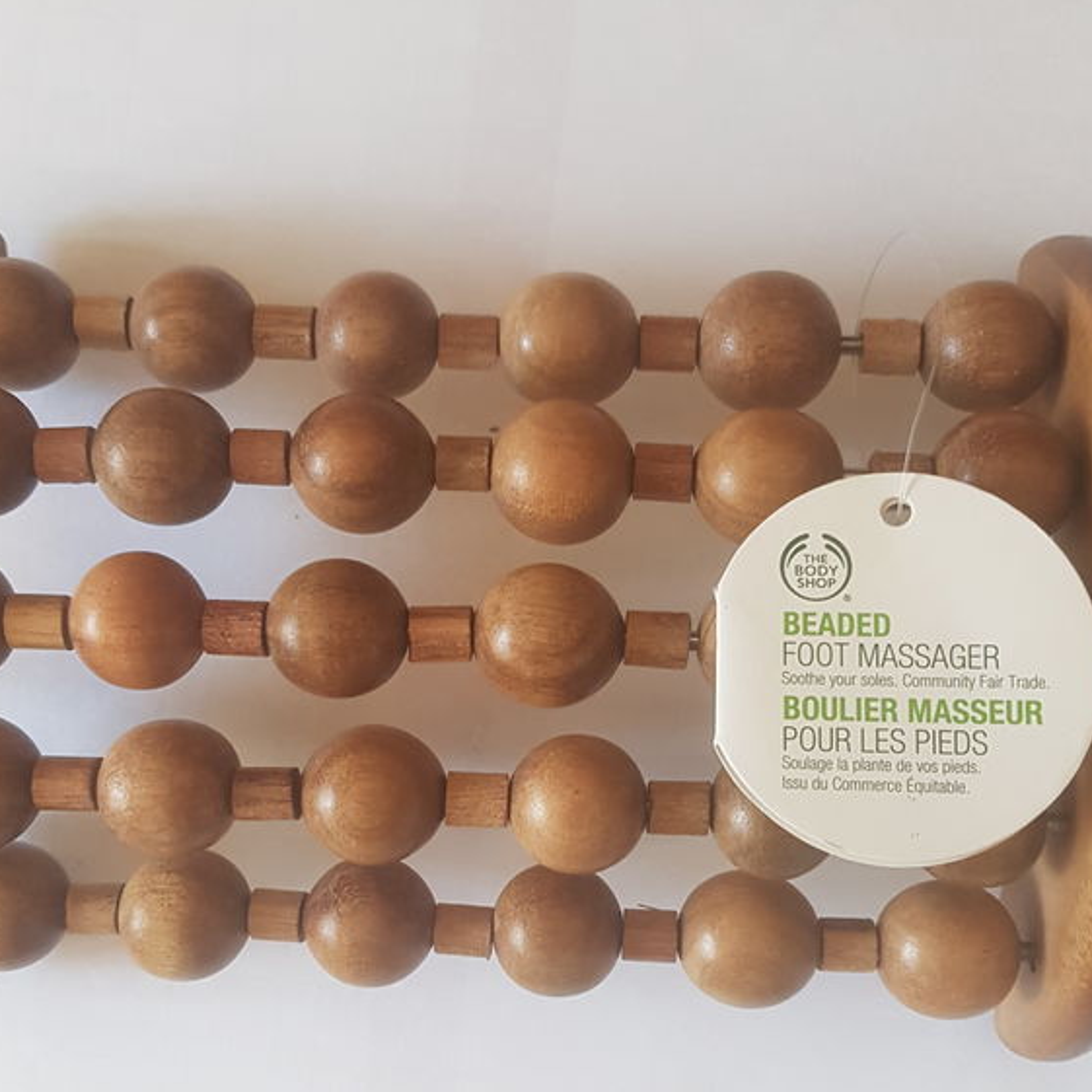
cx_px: 467
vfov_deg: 40.6
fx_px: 1463
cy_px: 685
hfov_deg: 40.8
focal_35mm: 41
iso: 200
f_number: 1.7
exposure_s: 1/50
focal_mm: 4.2
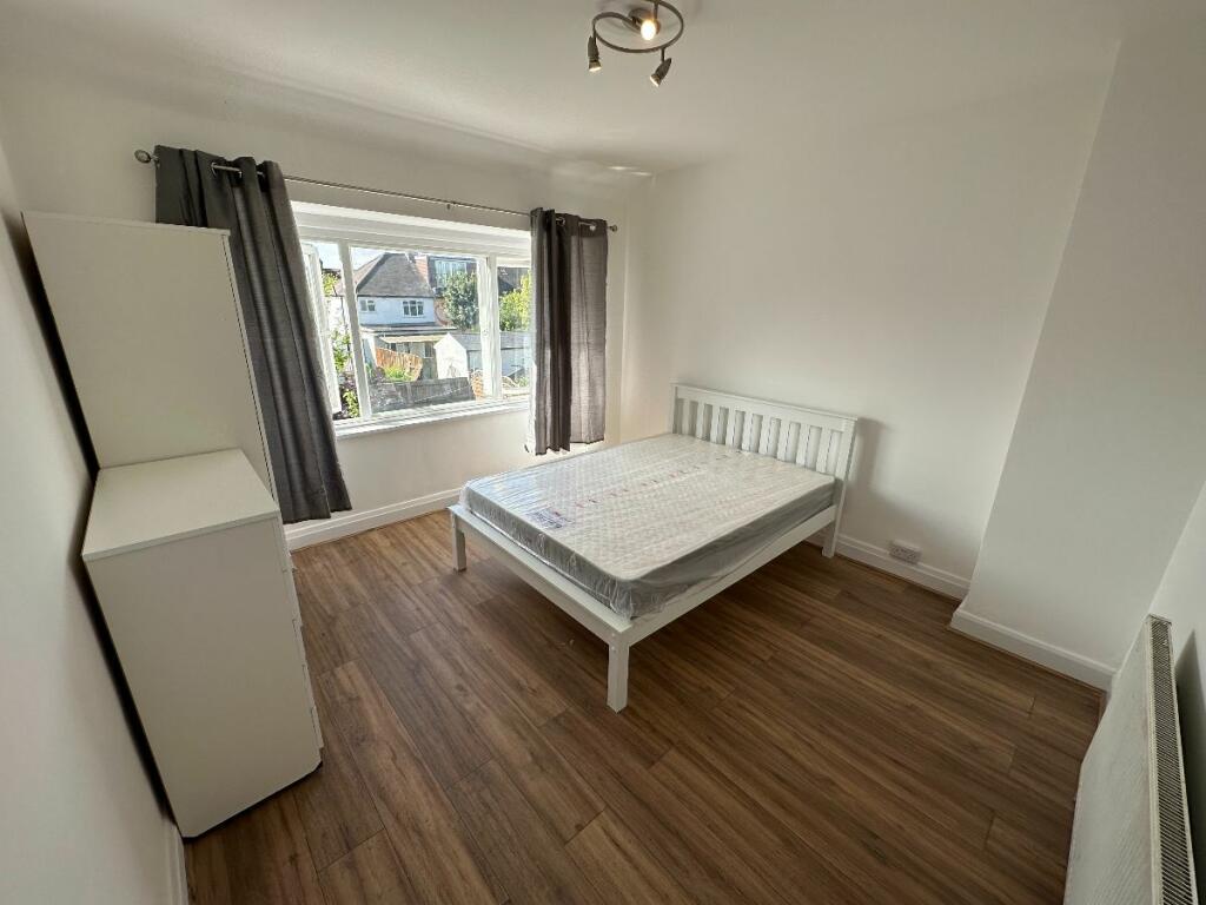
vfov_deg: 85.7
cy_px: 452
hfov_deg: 102.1
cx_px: 603
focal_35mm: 14
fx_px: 488
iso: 40
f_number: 2.2
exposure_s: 1/449
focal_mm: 2.22
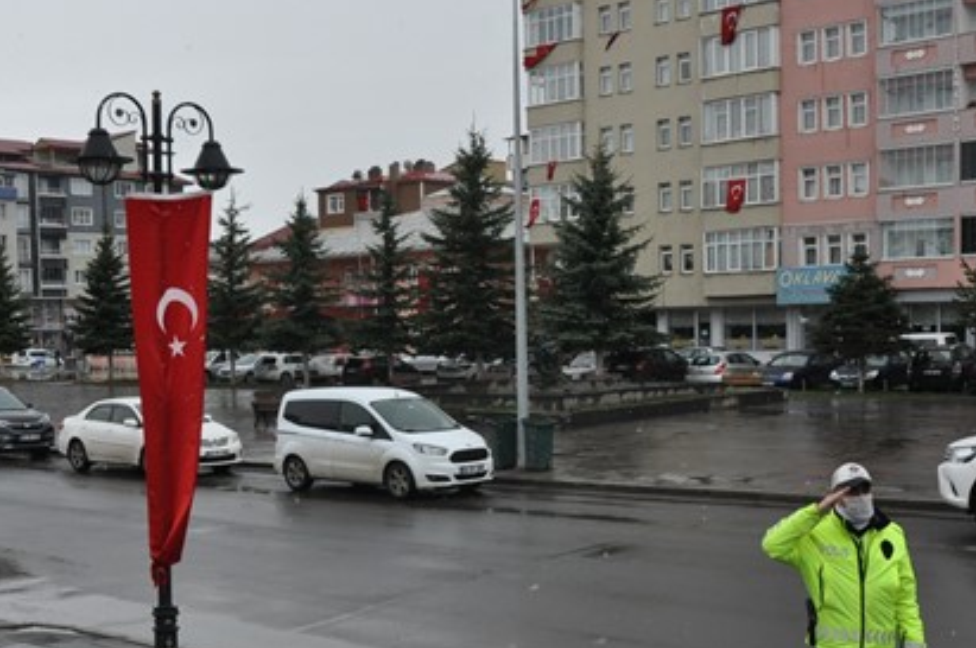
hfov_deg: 39.8
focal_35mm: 50
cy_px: 413
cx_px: 494
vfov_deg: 26.9
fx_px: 1348
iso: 1000
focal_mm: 21
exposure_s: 1/320
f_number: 10
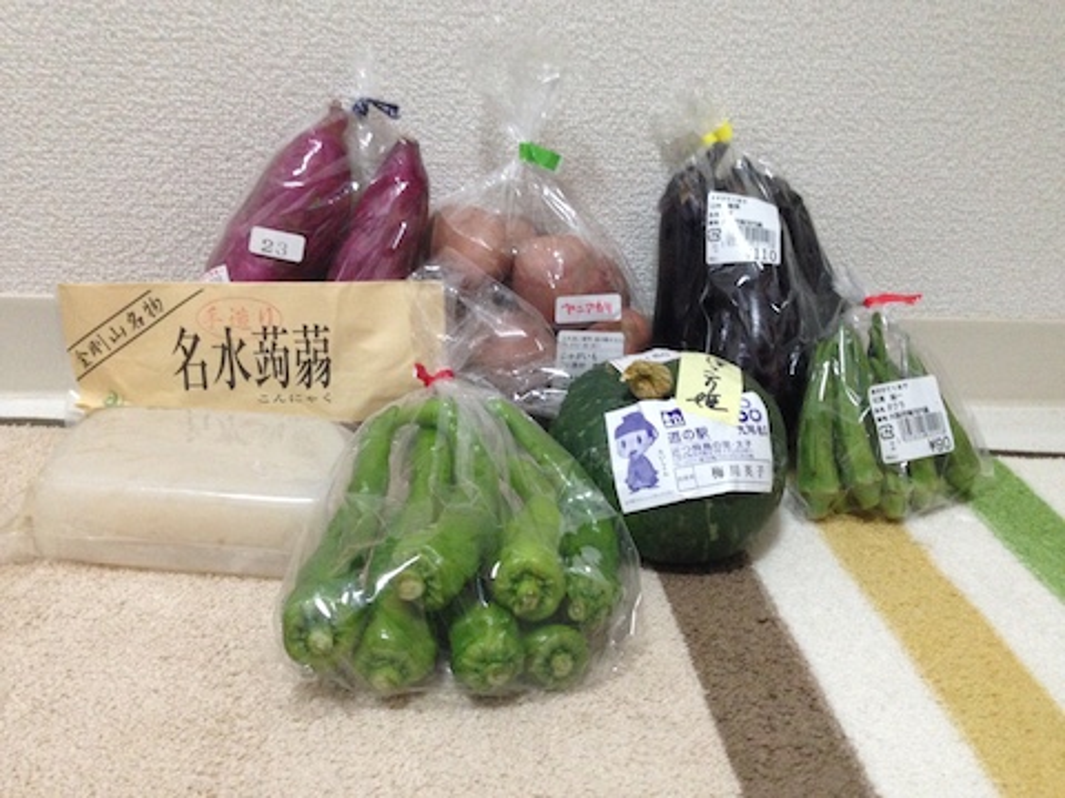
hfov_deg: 55.4
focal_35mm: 33
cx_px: 532
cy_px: 399
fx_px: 1015
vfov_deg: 42.9
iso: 400
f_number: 2.4
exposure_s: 1/15
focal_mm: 4.12
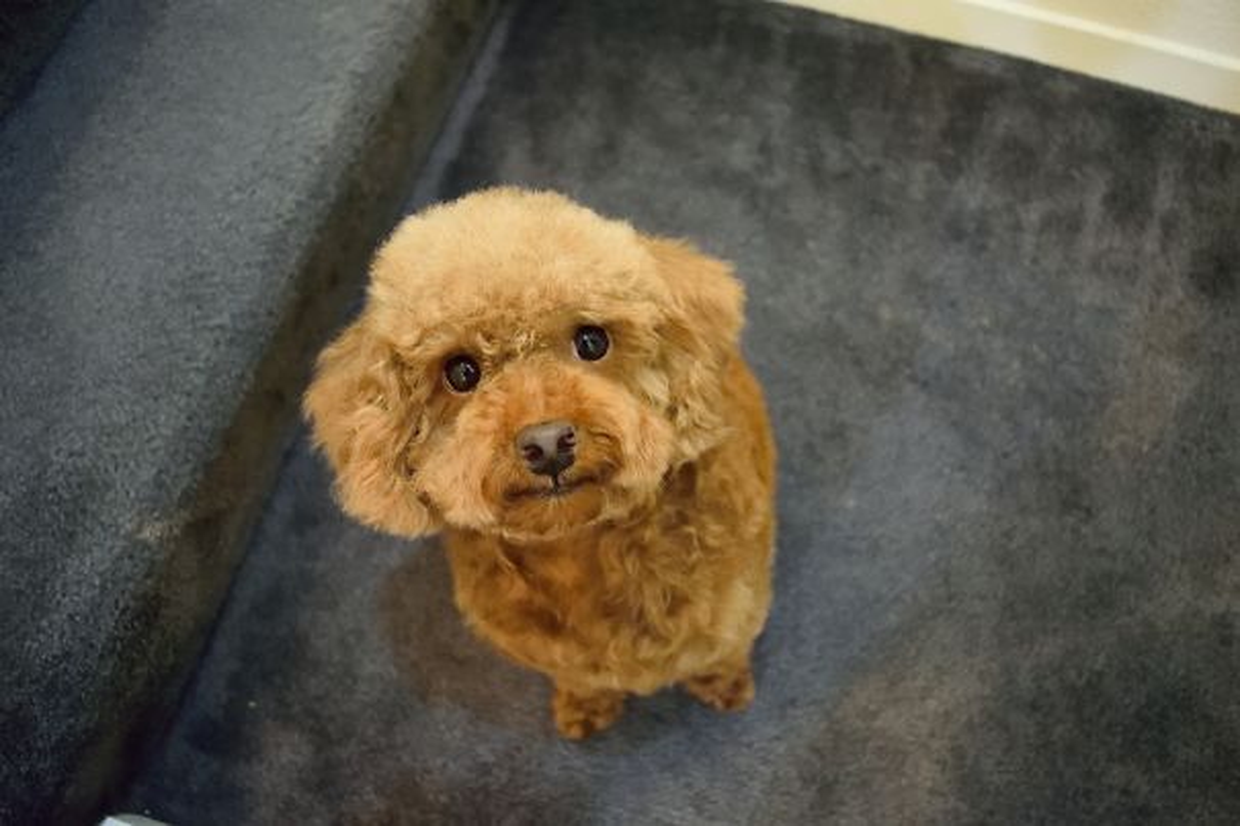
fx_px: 930
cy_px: 413
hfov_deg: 67.4
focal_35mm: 27
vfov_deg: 47.9
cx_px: 620
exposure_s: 1/60
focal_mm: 18
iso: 5000
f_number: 3.5
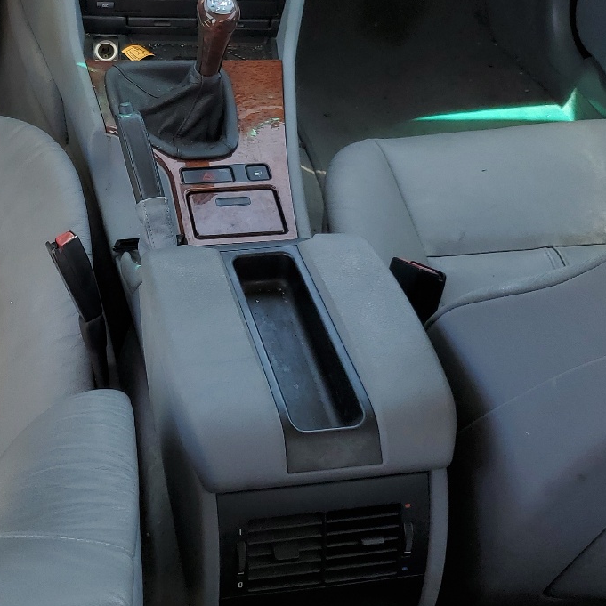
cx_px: 118
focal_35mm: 54
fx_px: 1070
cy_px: 110
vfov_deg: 30.8
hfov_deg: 30.8
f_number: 1.5
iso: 50
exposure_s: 1/303
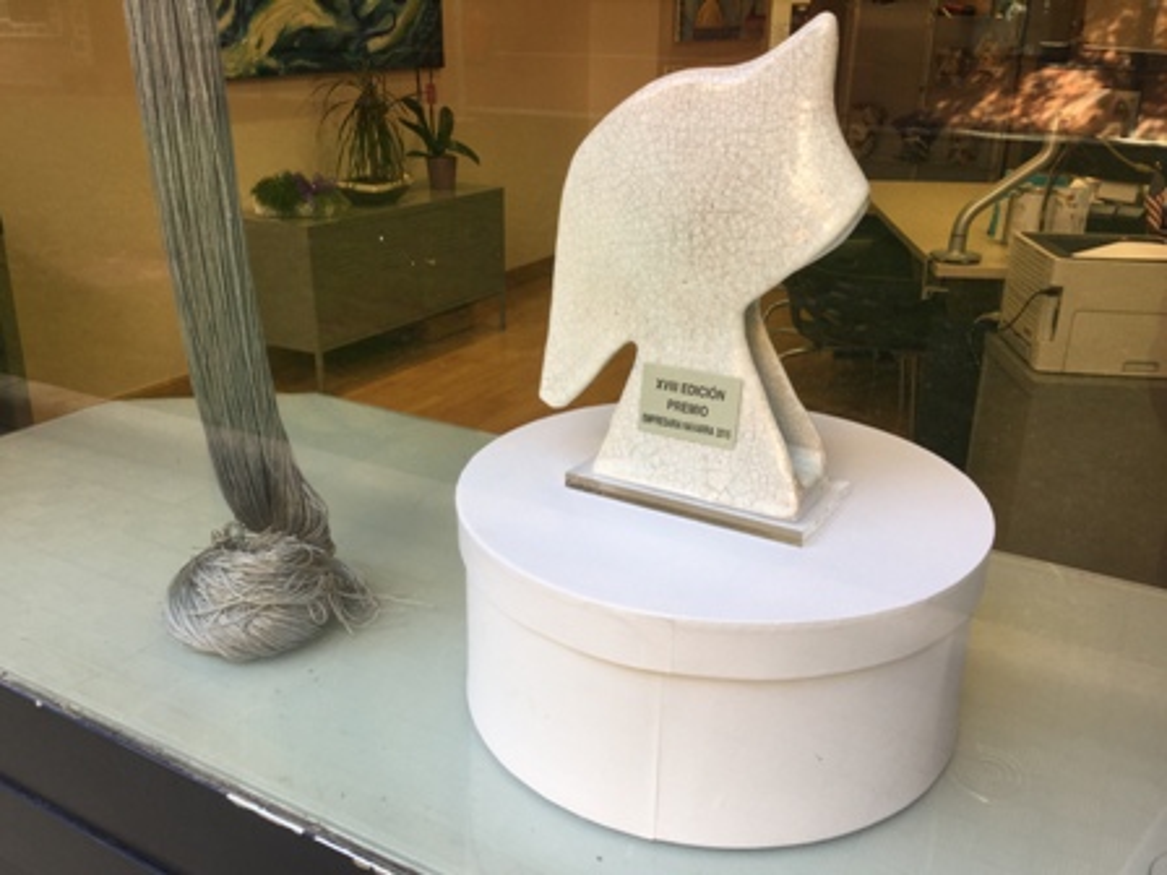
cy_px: 438
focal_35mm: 31
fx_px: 1045
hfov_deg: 58.4
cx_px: 584
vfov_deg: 45.4
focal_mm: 3.3
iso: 32
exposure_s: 1/50
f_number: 2.4
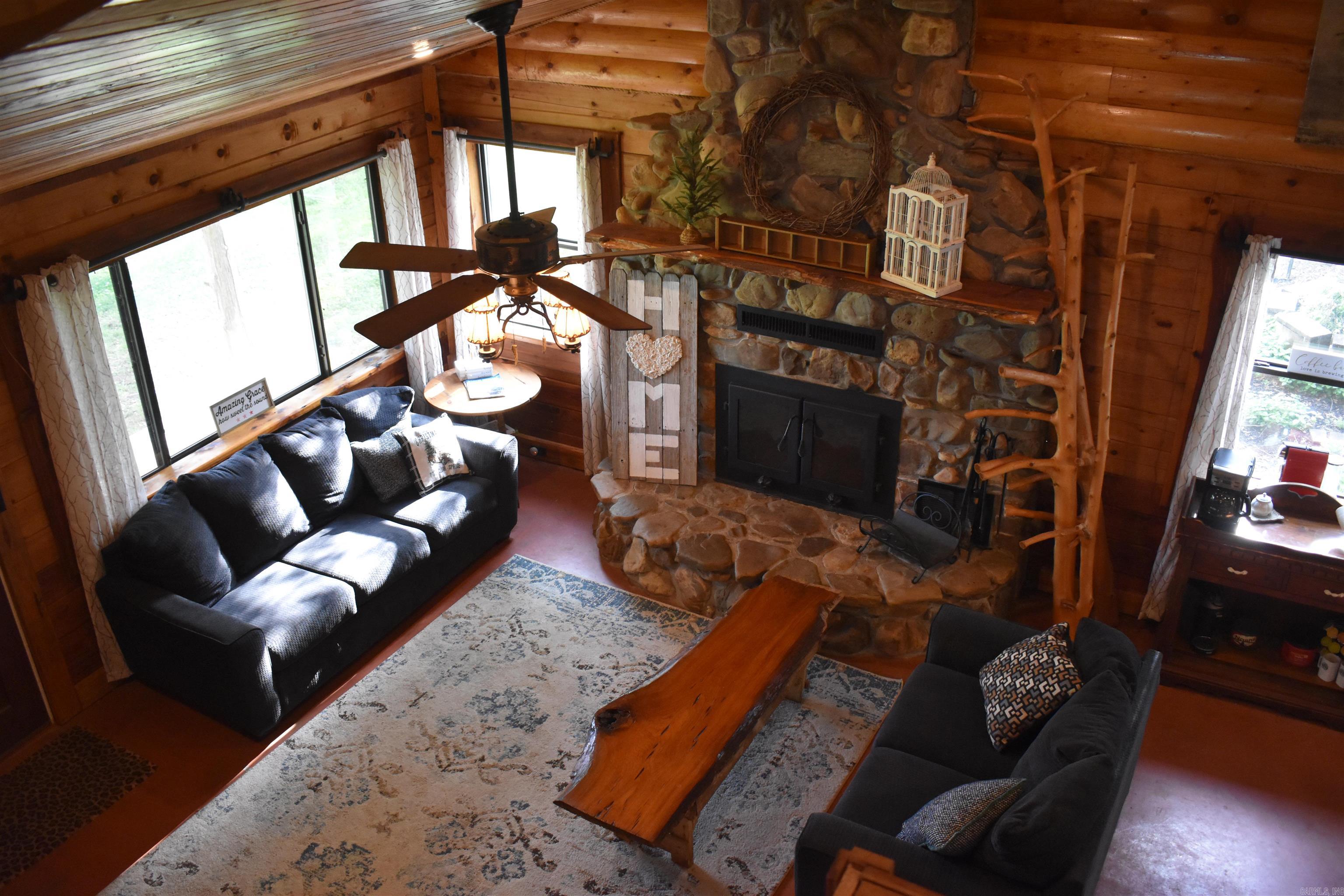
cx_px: 672
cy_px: 448
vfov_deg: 41.7
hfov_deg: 59.5
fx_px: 1176
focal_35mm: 32
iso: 2200
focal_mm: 21
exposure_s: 1/125
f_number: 3.8
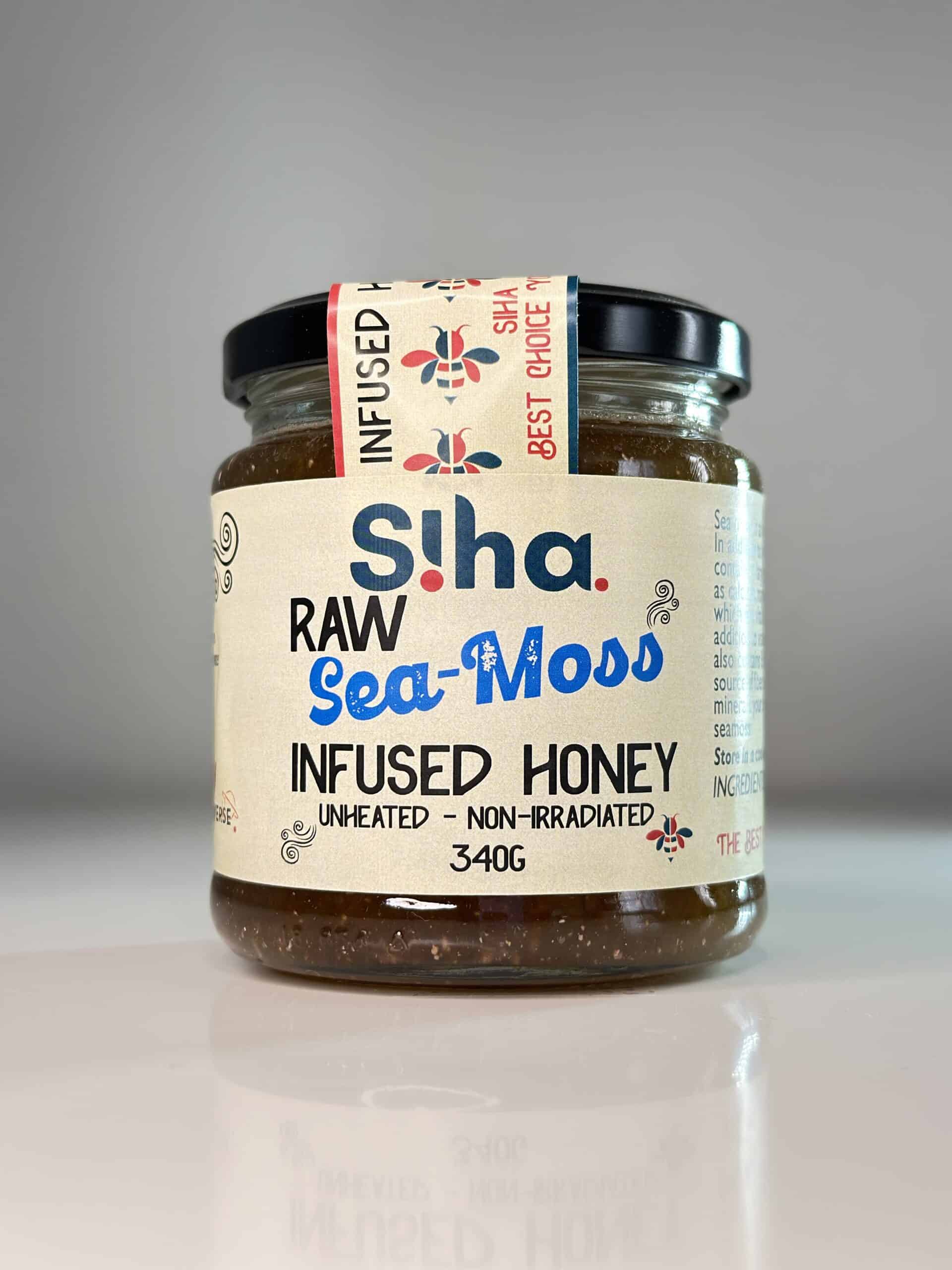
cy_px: 635
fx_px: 1760
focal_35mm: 48
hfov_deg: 30.3
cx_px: 476
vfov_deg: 39.7
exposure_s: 1/75
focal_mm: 6.86
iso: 125
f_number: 1.78
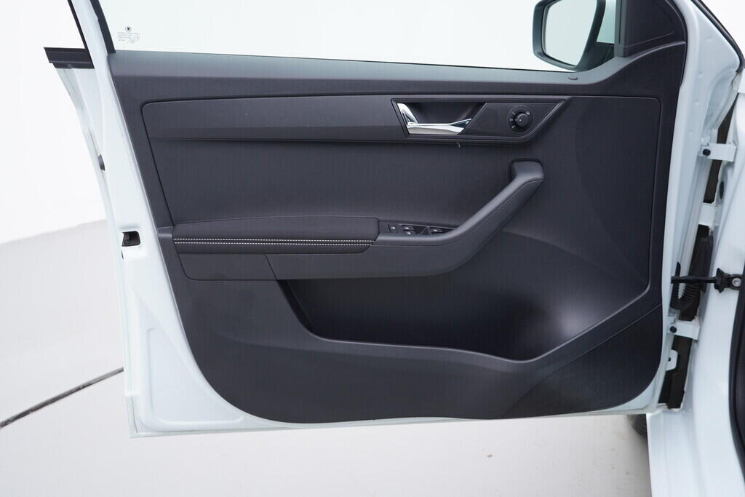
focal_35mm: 36
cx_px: 372
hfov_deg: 53.1
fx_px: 745
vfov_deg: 36.9
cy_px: 248
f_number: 3.2
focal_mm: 24
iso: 125
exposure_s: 1/50
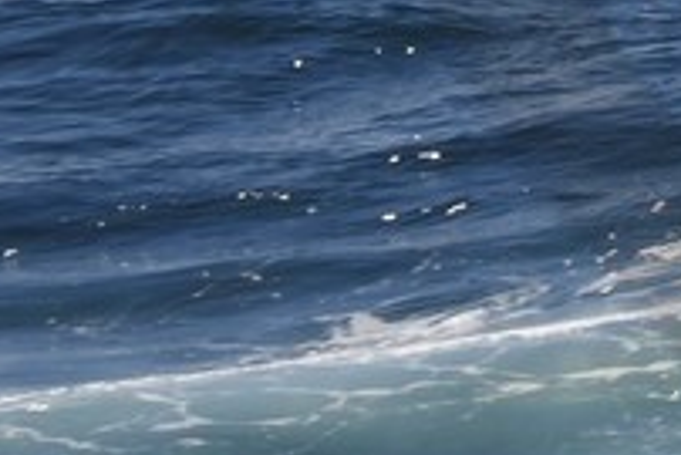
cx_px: 1642
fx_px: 29947
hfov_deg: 1.3
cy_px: -659
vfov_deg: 0.9
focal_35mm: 1582
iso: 200
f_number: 16
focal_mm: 200
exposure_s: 1/400
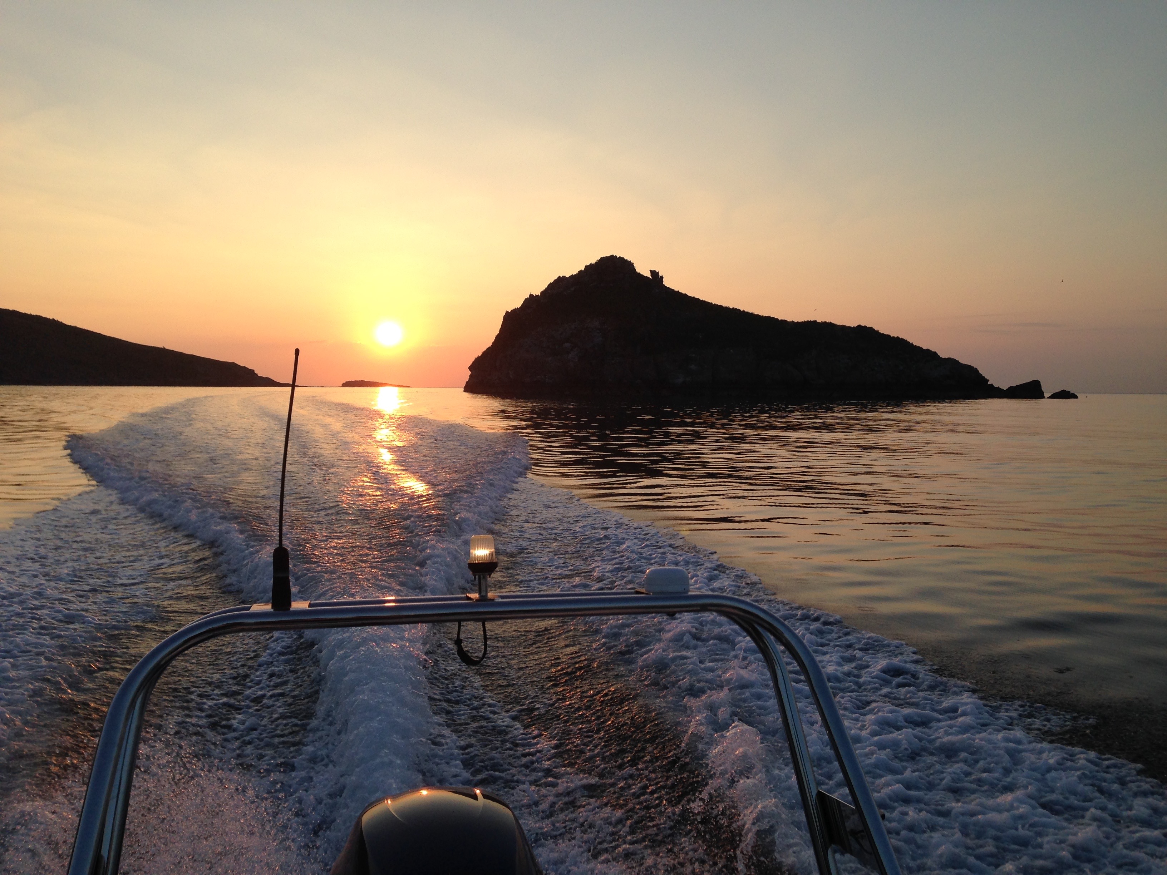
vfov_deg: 42.9
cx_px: 584
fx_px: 1113
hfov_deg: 55.4
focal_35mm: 33
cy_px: 438
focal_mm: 4.12
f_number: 2.4
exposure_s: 1/847
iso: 50
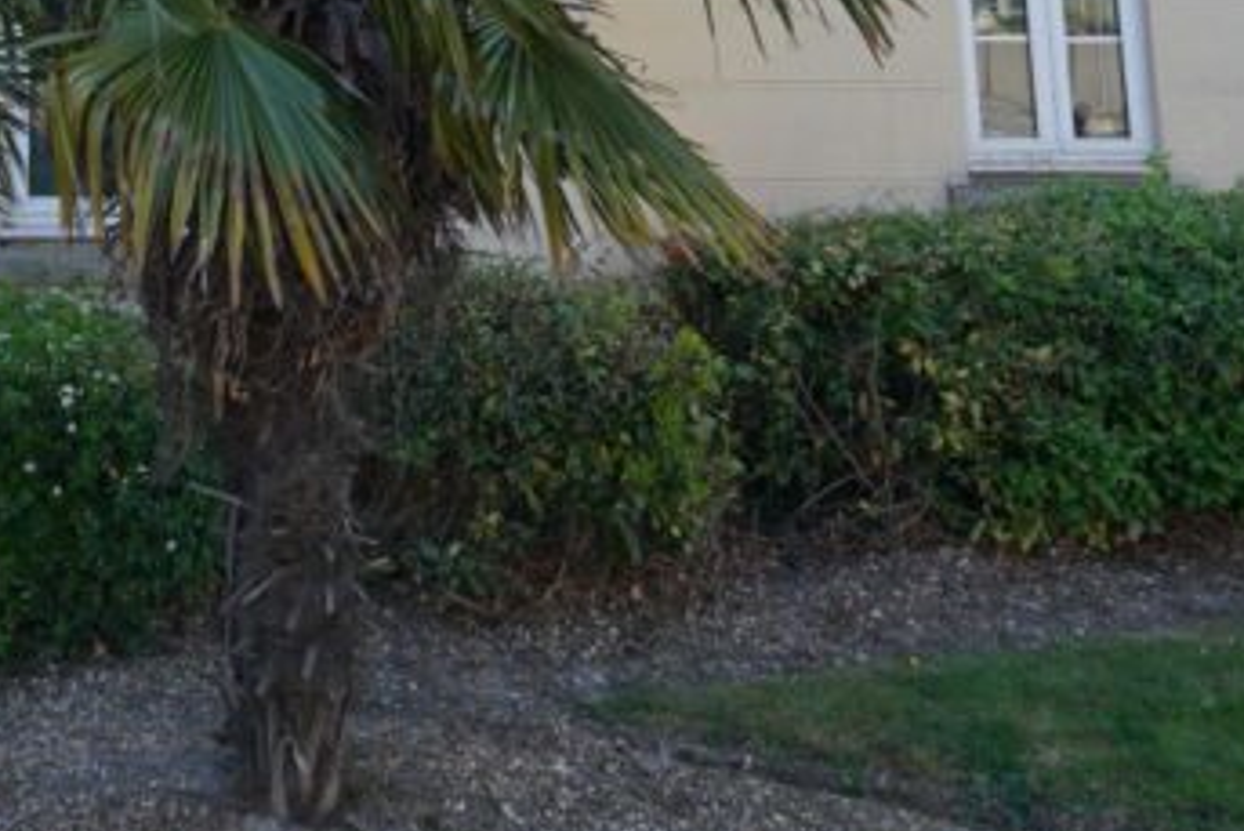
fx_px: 1936
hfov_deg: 33.5
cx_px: 98
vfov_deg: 20.8
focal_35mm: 56
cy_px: -390
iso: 100
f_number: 7.1
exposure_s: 1/80
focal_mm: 16
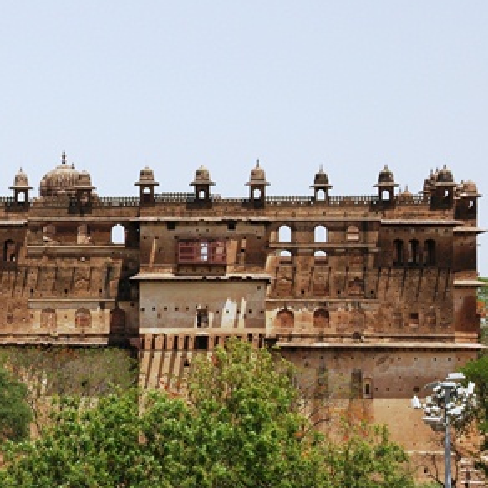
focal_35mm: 145
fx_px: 2313
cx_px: 0
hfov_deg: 11.9
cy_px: 241
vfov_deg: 12.0
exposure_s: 1/400
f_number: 11
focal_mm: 52
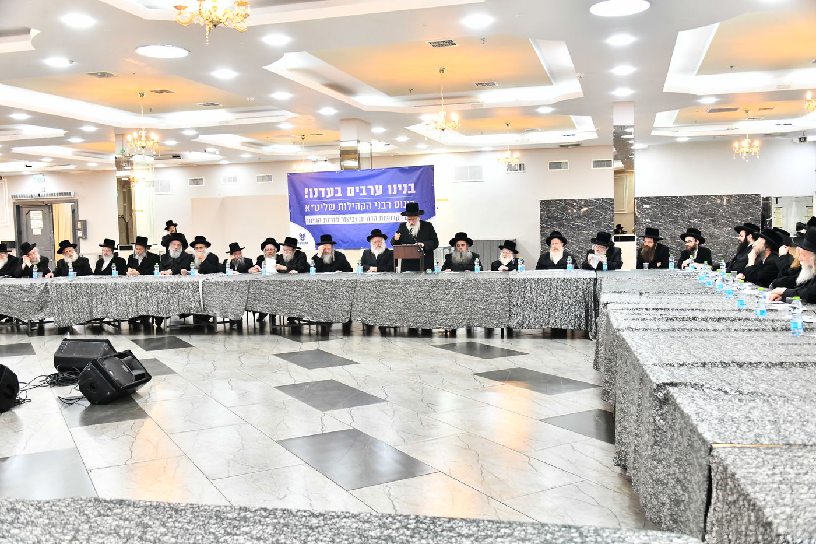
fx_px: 771
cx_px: 408
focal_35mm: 34
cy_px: 272
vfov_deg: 38.9
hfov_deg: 55.8
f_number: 5
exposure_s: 1/125
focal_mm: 34
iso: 3200
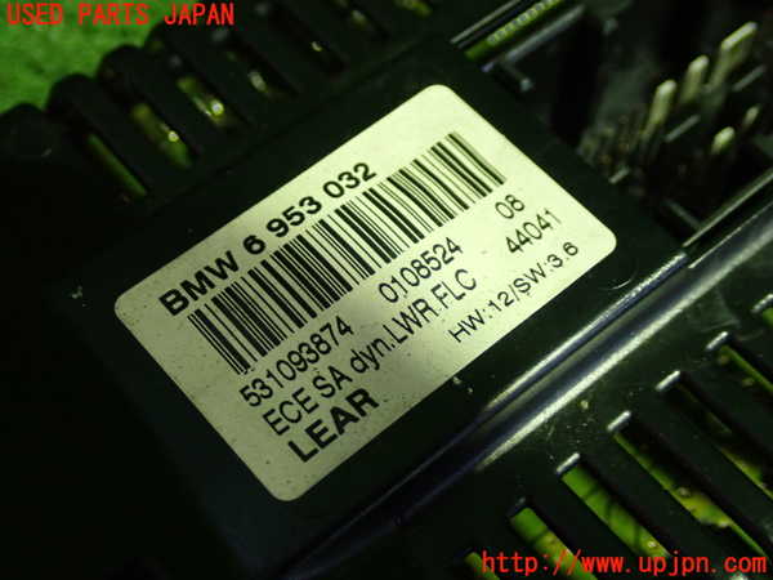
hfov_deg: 33.2
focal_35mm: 58
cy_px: 290
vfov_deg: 25.2
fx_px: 1295
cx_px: 386
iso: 800
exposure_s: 1/40
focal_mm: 10.35
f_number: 3.5
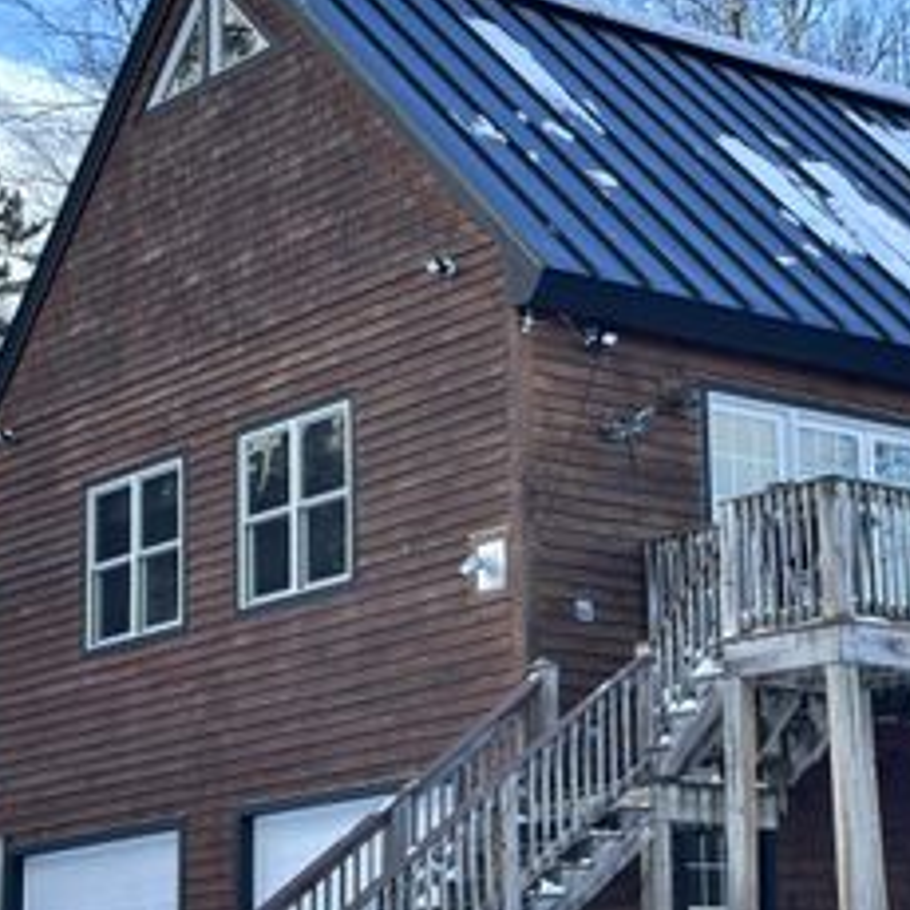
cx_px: 625
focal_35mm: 94
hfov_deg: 18.4
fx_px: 2796
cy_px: 477
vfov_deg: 18.5
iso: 64
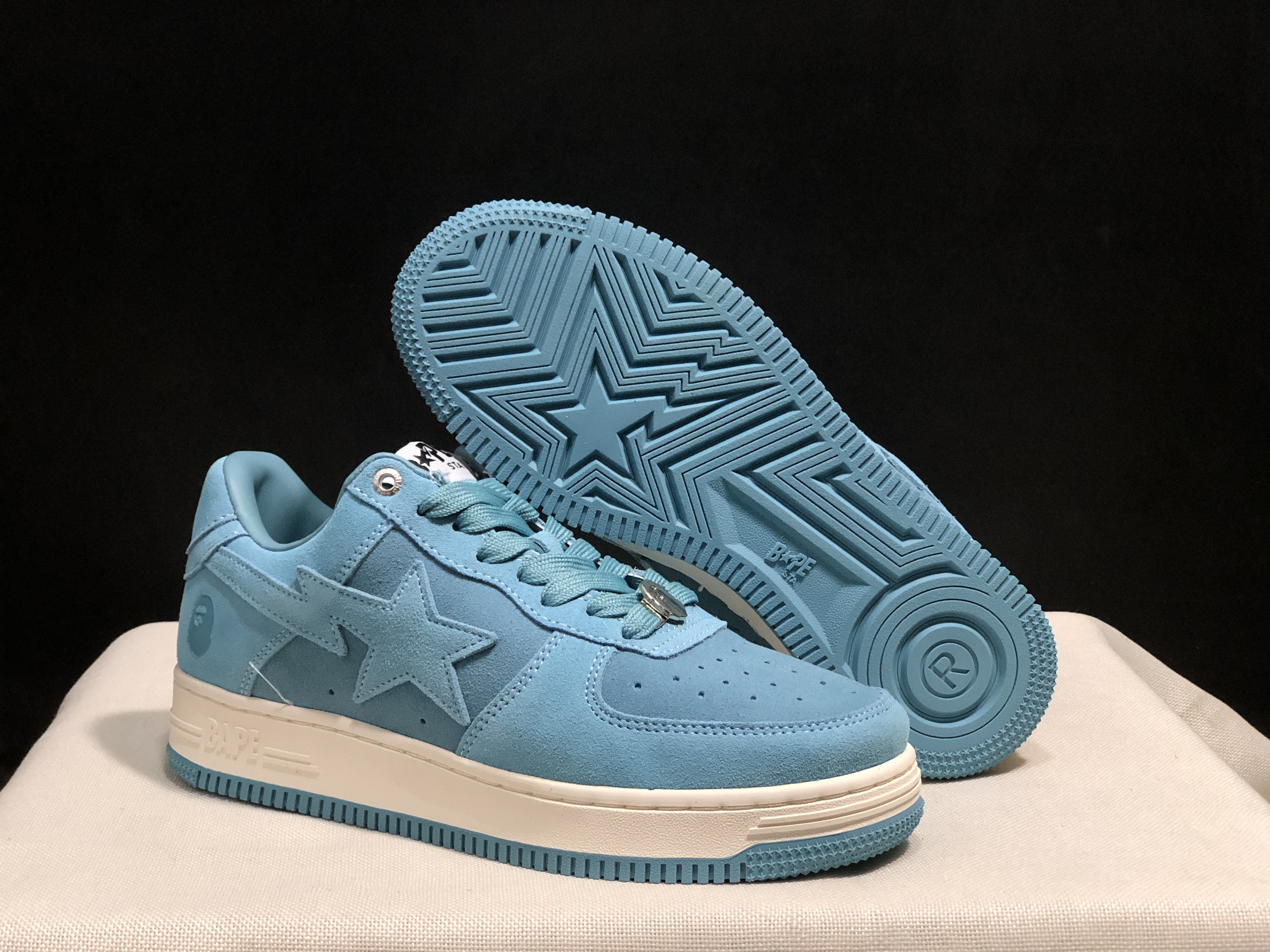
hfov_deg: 33.8
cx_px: 635
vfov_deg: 25.7
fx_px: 2091
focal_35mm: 57
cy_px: 476
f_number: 2.8
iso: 100
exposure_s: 1/30
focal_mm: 6.6
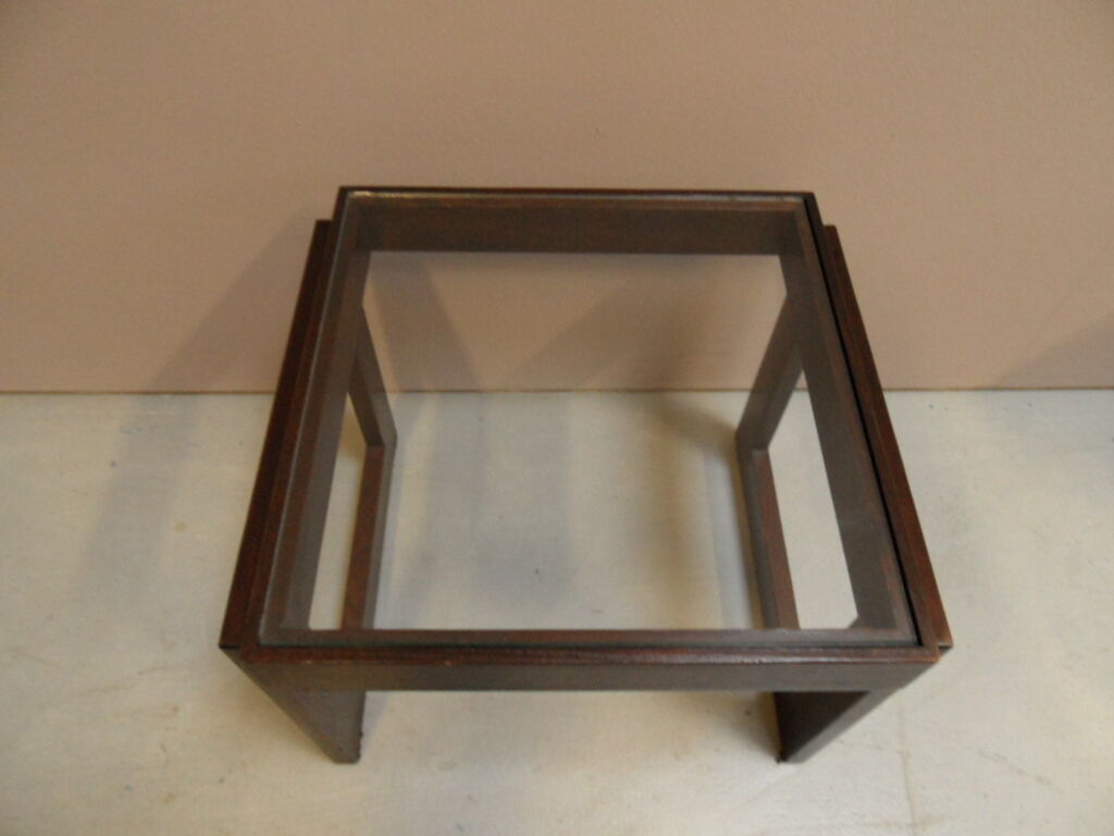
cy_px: 418
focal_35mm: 24
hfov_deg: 71.6
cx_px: 557
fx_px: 772
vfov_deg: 56.8
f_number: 3.2
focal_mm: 3.9
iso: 400
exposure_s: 1/15
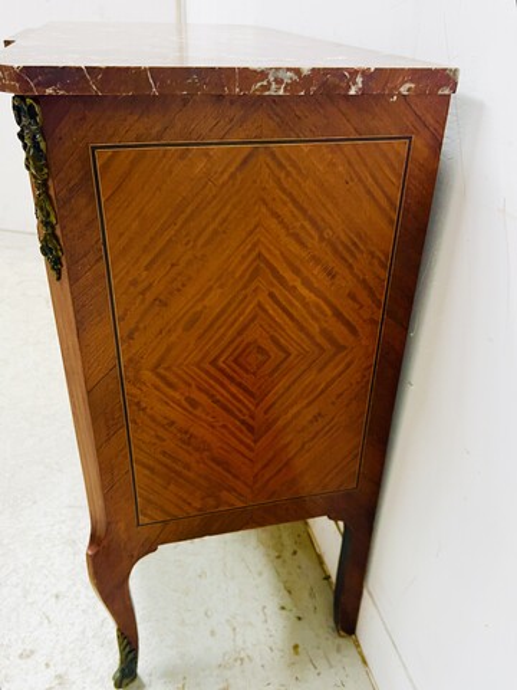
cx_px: 258
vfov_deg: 67.3
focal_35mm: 26
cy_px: 345
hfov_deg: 53.1
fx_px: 518
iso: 500
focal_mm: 5.7
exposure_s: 1/41
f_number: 1.5
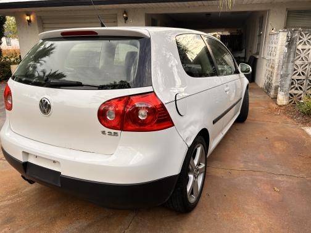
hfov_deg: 67.3
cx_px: 156
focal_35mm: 26
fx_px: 234
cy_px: 116
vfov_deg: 53.1
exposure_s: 1/401
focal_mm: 5.7
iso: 50
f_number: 1.5
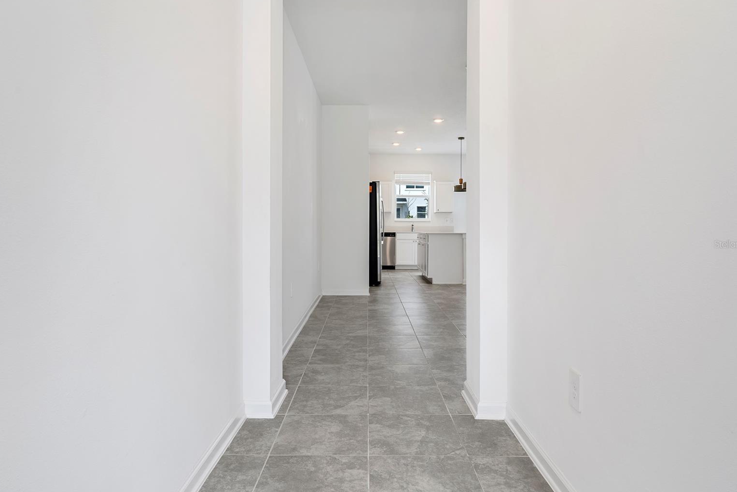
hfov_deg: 78.6
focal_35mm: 22
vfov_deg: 57.2
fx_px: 450
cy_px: 244
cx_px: 371
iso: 100
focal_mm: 21
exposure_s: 1/2
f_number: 9
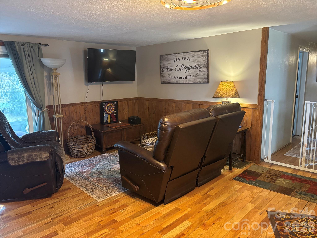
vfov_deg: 53.1
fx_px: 238
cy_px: 119
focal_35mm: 26
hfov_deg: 67.3
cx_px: 158
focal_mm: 5.96
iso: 400
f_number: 1.6
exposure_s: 1/40
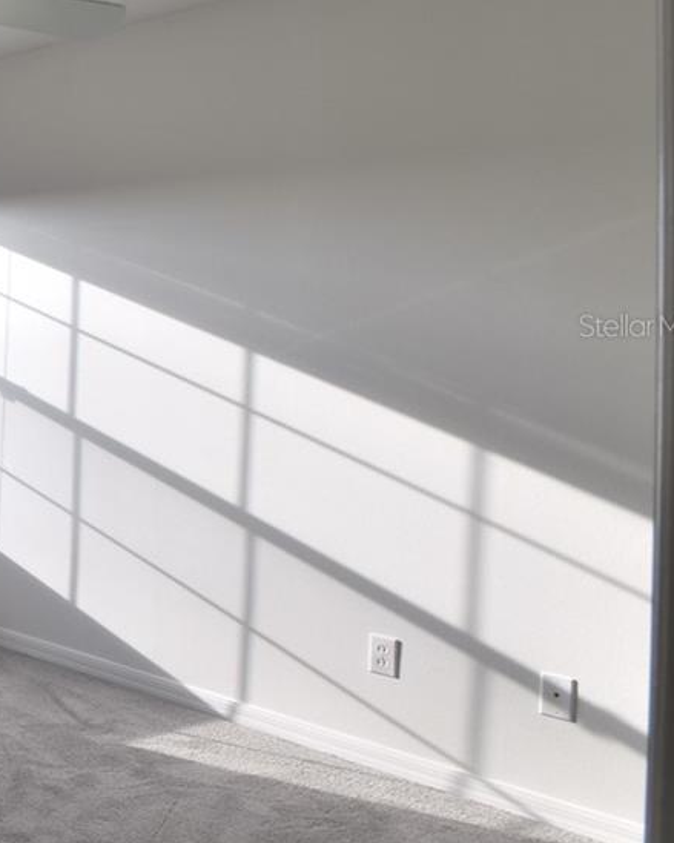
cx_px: -513
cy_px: 326
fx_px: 1023
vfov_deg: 44.5
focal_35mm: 41
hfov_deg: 22.6
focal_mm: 10
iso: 100
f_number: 10
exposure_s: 1/40
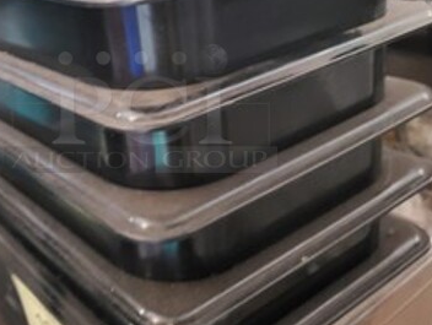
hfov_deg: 41.4
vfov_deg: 32.0
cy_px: 108
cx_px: 141
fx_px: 562
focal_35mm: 45
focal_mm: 4.3
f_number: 1.5
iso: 1250
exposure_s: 1/10
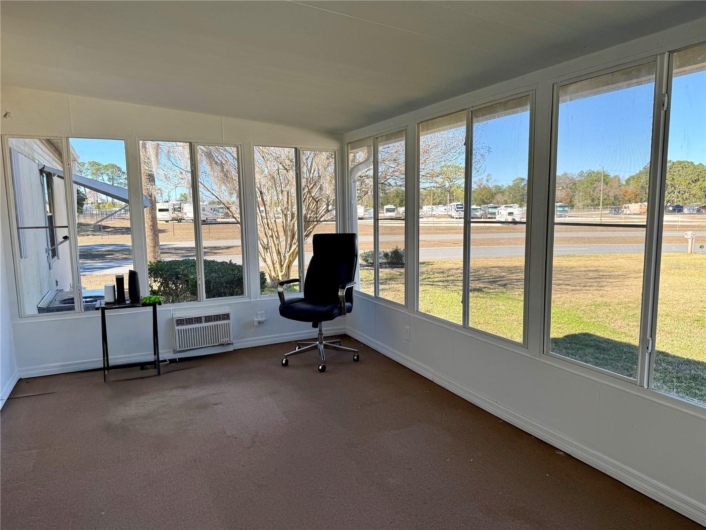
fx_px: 489
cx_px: 353
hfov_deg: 71.6
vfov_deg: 56.8
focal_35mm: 24
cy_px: 265
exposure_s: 1/888
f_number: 1.78
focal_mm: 6.76
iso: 80
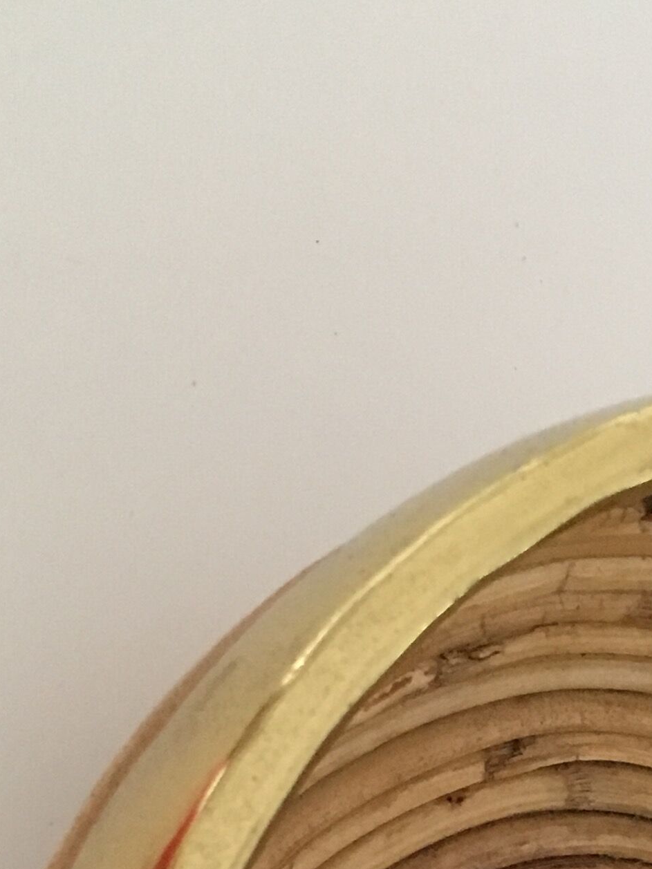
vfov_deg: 19.4
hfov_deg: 15.7
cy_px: 1149
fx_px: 2335
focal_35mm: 93
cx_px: 611
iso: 200
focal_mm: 4.15
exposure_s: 1/15
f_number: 2.2
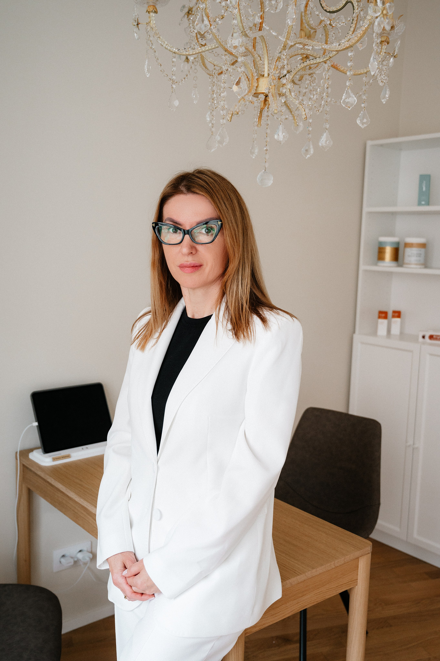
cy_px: 330
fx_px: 643
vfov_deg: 54.5
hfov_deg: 37.8
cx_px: 220
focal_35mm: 35
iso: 1250
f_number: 4
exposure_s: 1/250
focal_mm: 35
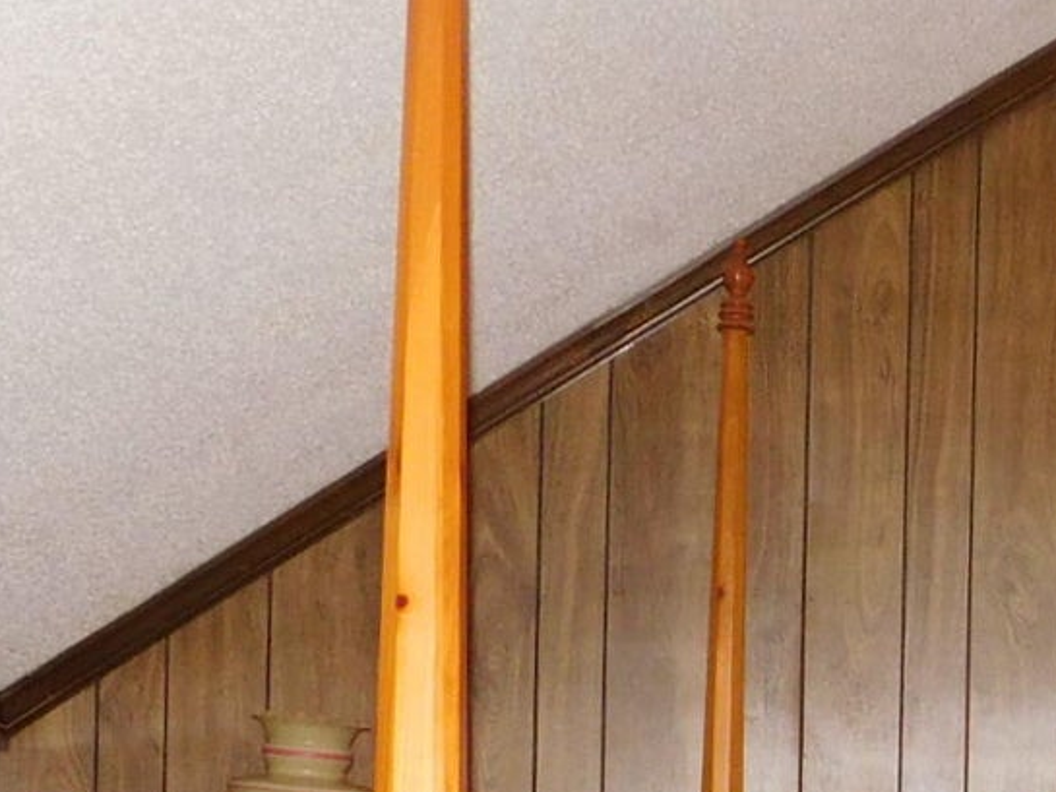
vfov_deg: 15.2
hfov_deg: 19.3
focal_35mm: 94
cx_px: 1379
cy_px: 914
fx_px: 2868
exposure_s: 1/30
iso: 220
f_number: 3
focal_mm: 4.1
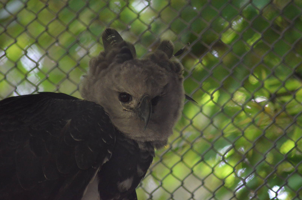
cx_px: 151
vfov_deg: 3.0
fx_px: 3767
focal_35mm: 450
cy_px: 100
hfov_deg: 4.6
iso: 3200
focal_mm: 300
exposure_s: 1/320
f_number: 5.6
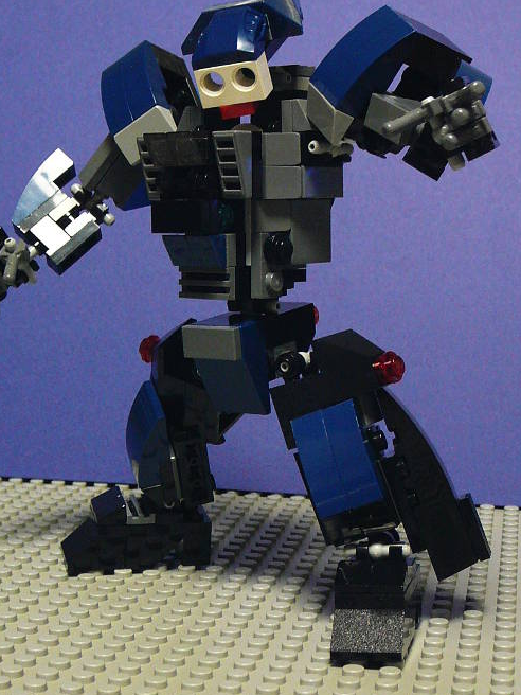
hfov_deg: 20.4
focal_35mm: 72
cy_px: 320
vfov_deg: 27.0
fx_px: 1445
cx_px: 238
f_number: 3.3
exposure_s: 1/8
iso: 200
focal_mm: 7
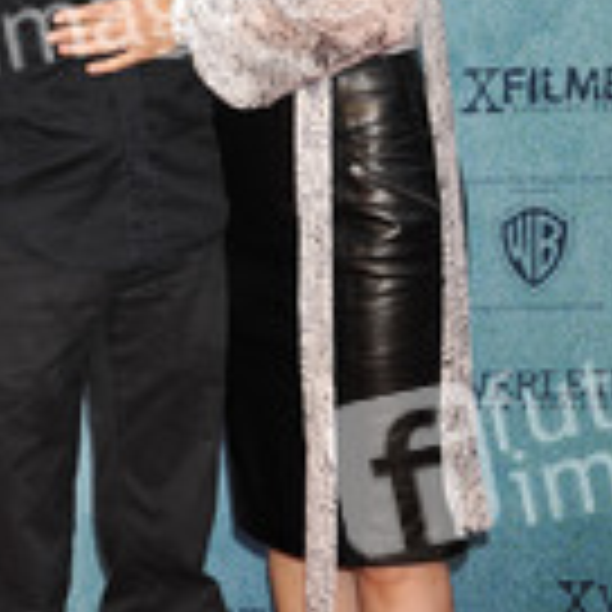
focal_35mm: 145
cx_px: 148
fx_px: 2900
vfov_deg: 12.0
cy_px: 225
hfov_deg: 12.0
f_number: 6.3
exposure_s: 1/200
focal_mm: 58
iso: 500
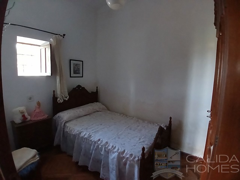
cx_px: 120
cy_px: 90
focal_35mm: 17
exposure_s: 1/25
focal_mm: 1.4
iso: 500
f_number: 2.2
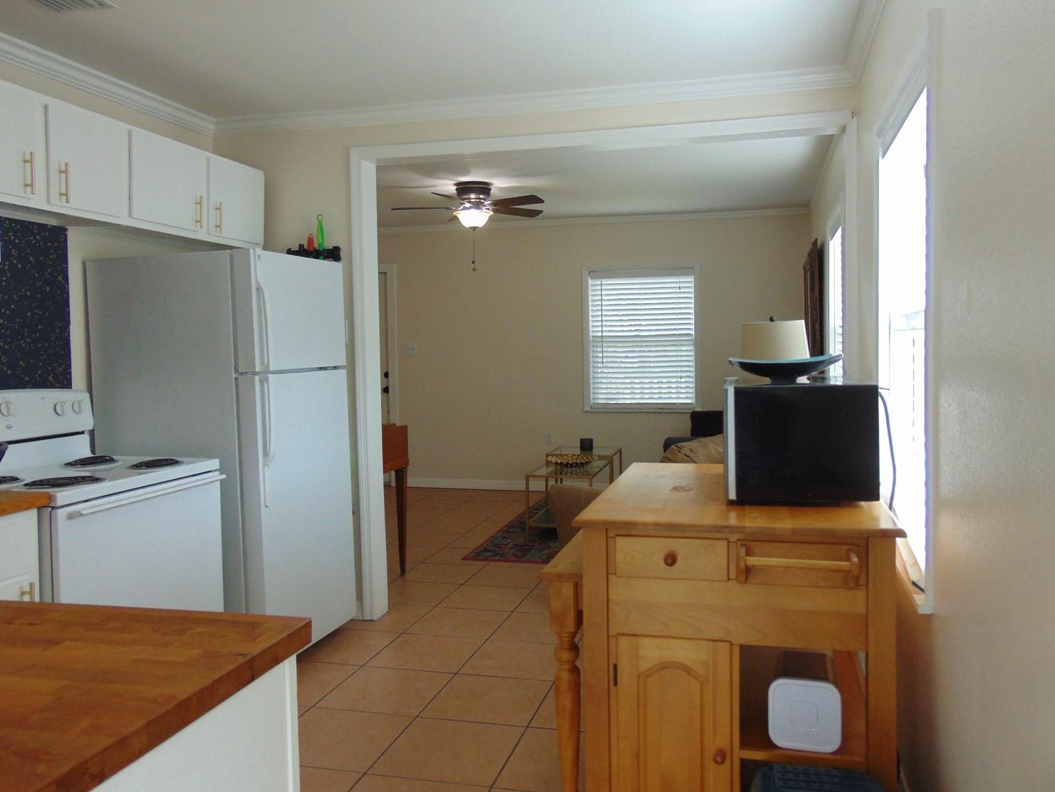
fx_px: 823
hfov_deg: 65.3
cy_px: 379
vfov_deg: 51.3
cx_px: 558
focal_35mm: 27
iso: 200
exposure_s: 1/40
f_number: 3
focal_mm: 4.5
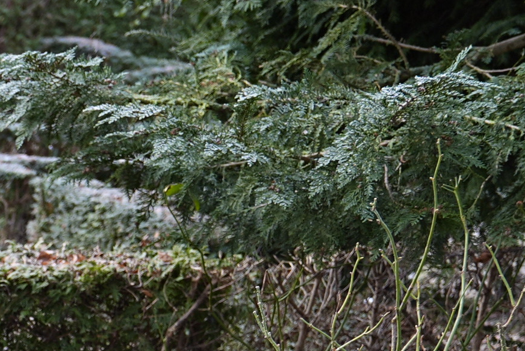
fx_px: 2043
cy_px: 719
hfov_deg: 12.5
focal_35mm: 140
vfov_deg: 9.2
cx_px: -587
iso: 250
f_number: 3.2
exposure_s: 1/50
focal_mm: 31
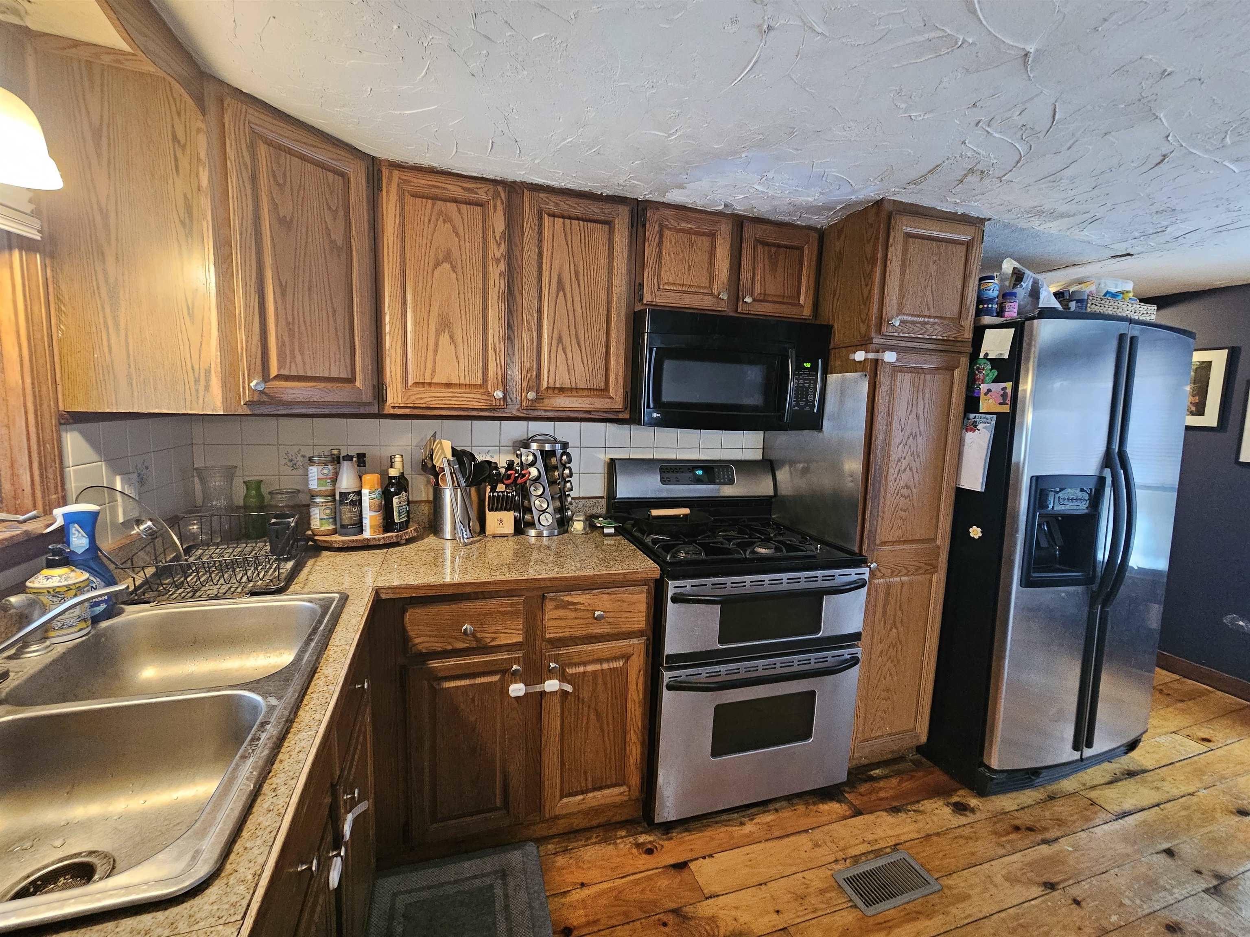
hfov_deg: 106.2
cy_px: 468
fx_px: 469
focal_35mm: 13
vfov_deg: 89.9
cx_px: 625
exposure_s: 1/30
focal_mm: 2.2
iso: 500
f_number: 2.2
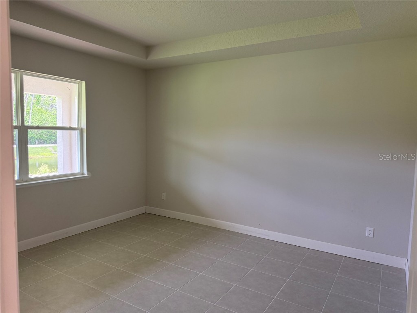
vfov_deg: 56.8
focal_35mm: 24
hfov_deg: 71.6
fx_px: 289
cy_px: 156
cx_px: 208
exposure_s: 1/146
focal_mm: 6.76
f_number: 1.78
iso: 200
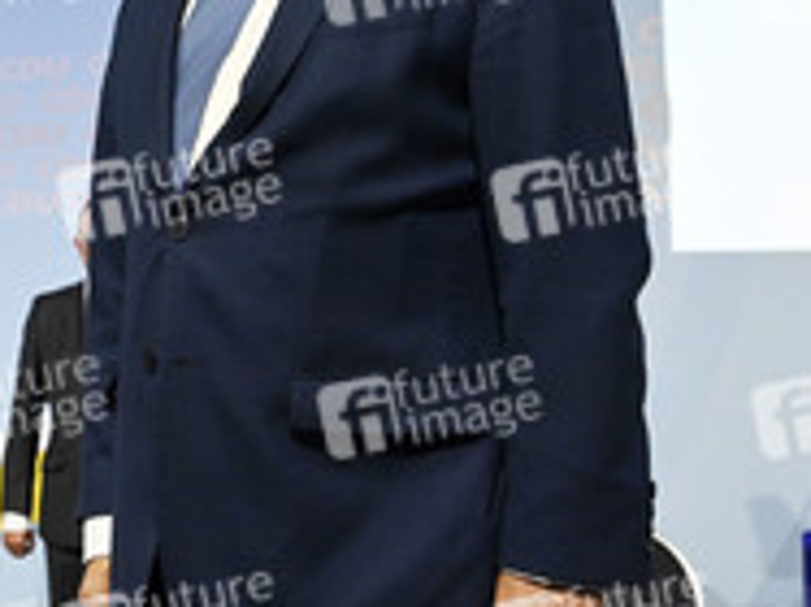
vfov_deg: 22.1
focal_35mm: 65
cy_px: 82
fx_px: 1522
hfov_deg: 28.5
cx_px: 54
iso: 6400
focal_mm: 28
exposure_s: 1/500
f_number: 5.6
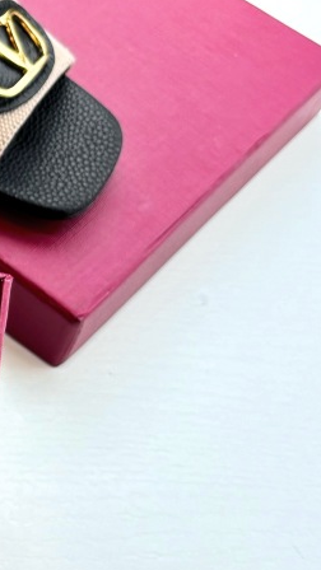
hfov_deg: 11.9
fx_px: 1377
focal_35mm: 91
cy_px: 252
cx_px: -315
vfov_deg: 23.4
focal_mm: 5.96
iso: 50
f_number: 1.6
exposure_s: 1/591
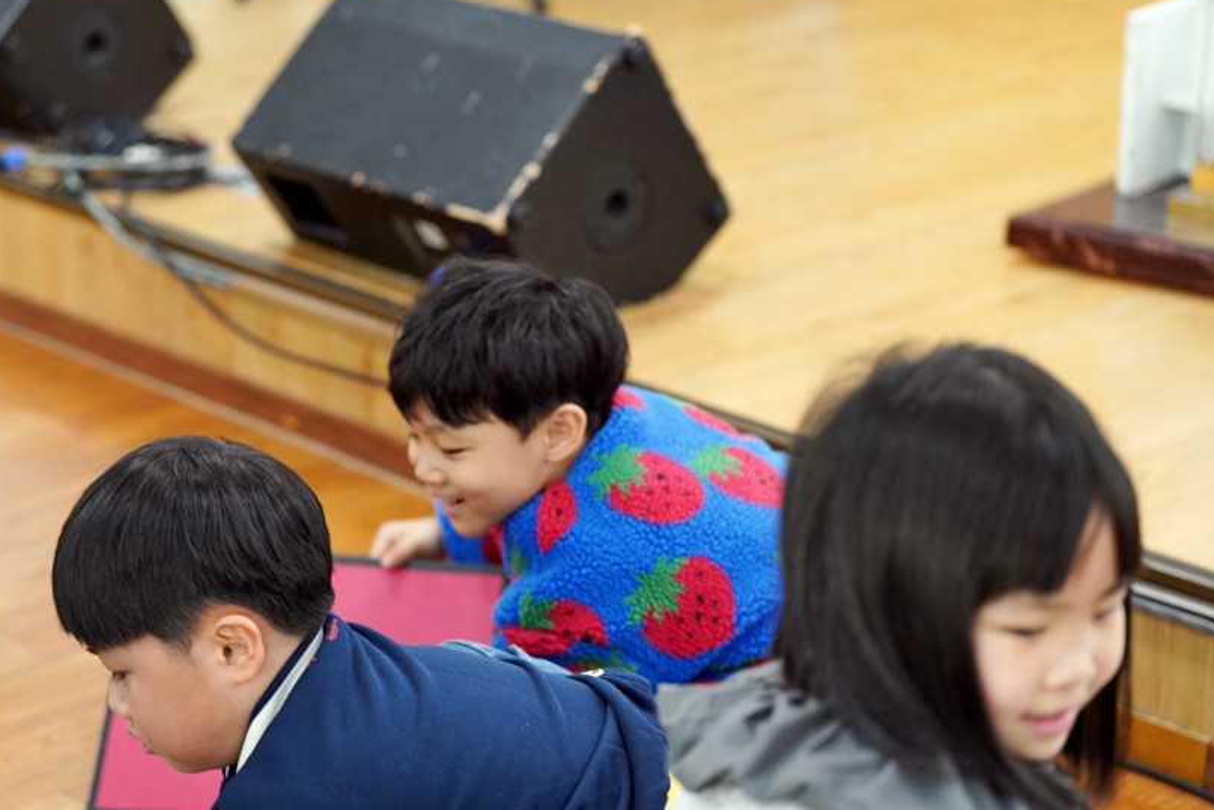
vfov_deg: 15.7
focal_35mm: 87
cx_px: 542
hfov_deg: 23.4
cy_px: 407
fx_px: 2934
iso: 1600
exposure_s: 1/160
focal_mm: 78
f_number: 3.2
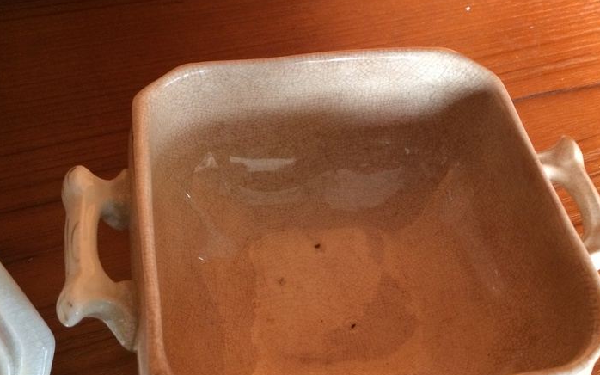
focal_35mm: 41
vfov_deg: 31.2
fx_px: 670
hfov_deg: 48.2
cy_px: 224
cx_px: 324
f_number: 2.2
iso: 250
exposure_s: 1/30
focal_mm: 4.12
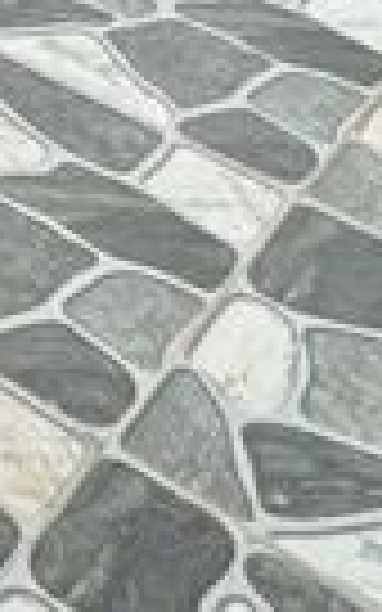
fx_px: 1866
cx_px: -760
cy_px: -1040
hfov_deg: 9.3
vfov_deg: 12.4
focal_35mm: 112
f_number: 2.2
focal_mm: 2.22
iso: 50
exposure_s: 1/1346
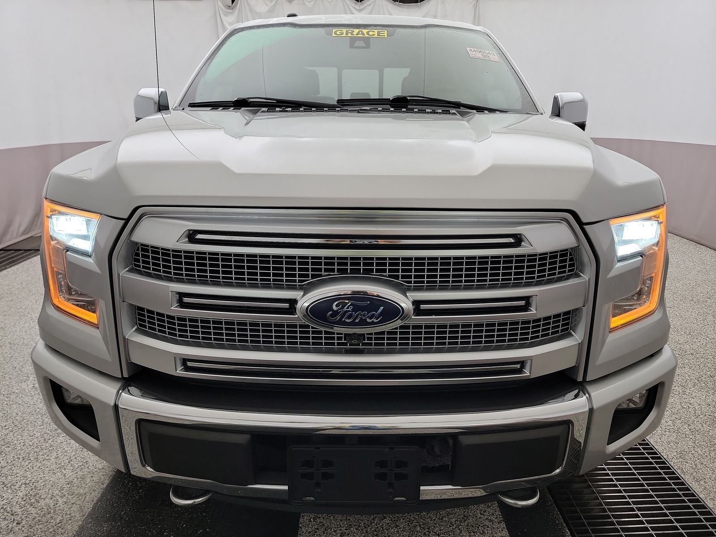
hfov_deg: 71.6
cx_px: 358
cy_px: 268
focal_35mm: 24
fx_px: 496
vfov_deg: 56.8
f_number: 1.8
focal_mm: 6.7
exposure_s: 1/59
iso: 97
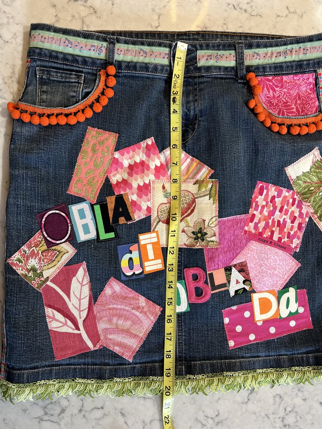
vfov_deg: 67.3
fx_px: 322
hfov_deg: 53.1
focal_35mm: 26
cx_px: 161
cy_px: 214
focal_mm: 5.7
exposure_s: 1/120
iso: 100
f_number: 1.5
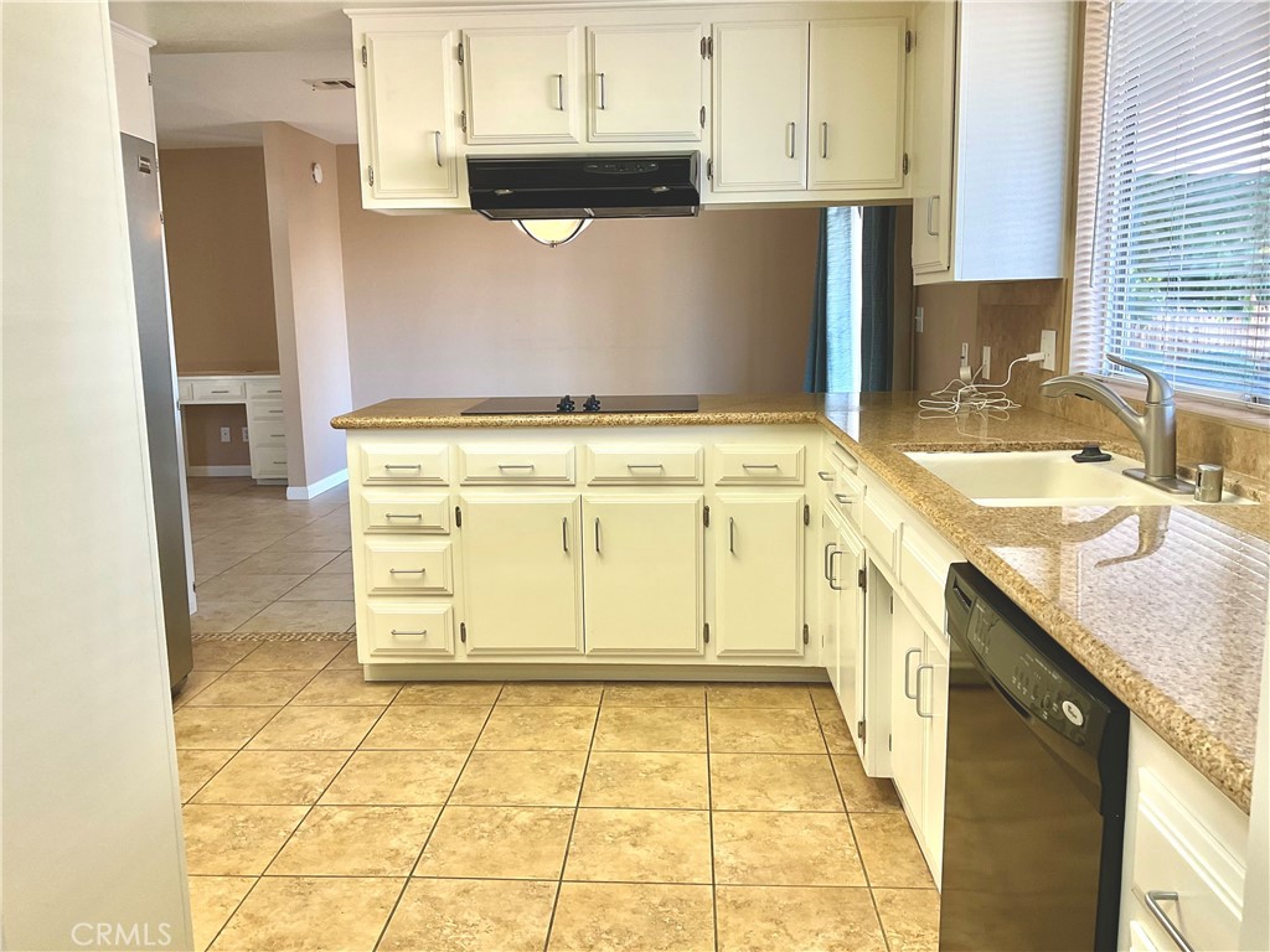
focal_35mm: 29
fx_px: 1064
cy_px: 476
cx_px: 635
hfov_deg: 61.7
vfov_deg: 48.2
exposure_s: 1/60
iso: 40
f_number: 1.8
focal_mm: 3
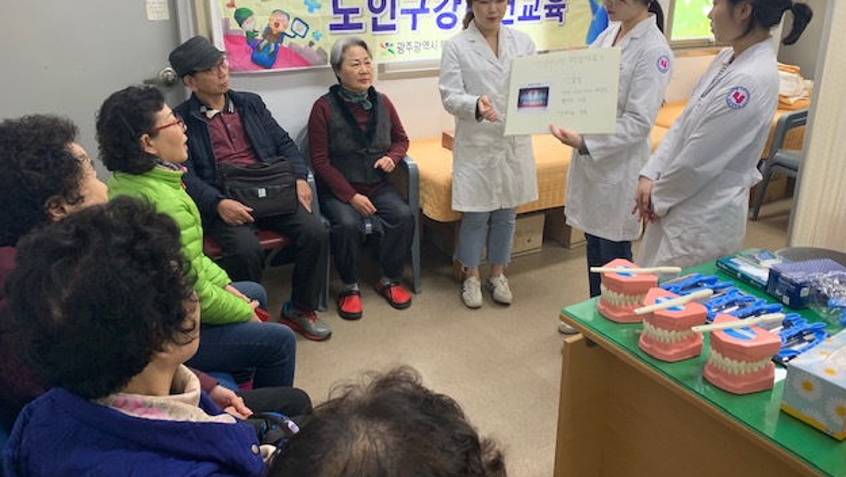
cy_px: 191
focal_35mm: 29
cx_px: 432
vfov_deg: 40.0
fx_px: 651
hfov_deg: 66.0
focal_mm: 4.25
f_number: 1.8
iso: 64
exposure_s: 1/60
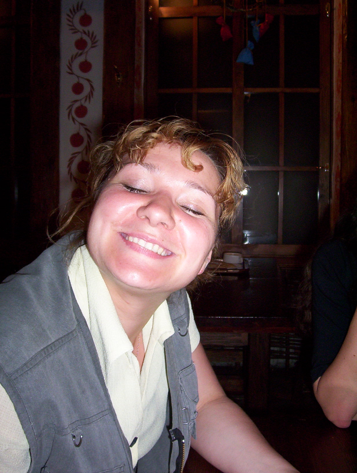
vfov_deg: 43.8
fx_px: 589
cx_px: 178
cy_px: 236
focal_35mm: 43
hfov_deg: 33.7
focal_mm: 5.77
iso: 140
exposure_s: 1/60
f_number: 2.73
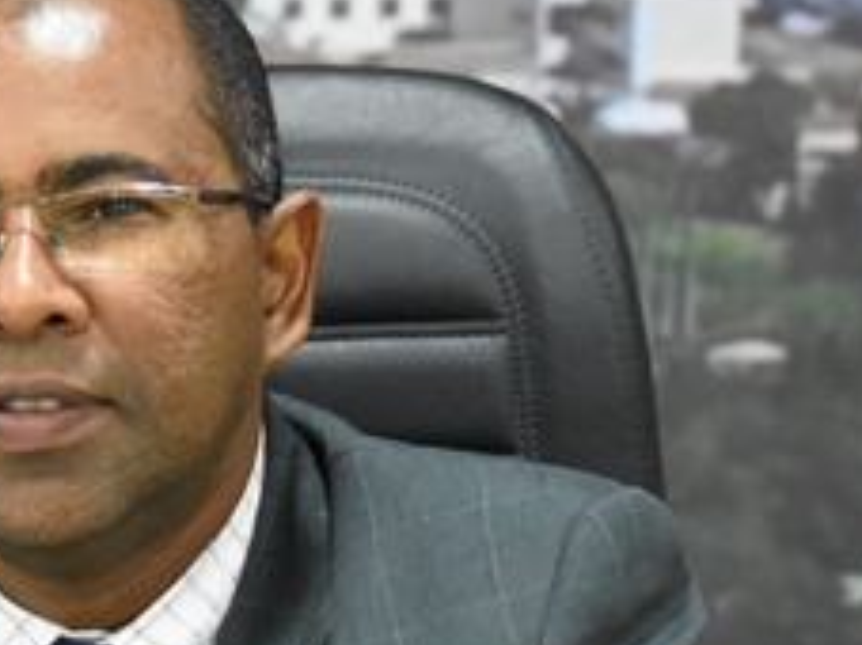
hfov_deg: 7.1
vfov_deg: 5.4
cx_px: 65
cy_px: 598
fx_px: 6894
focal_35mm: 277
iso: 5000
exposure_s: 1/80
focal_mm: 68
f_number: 4.5
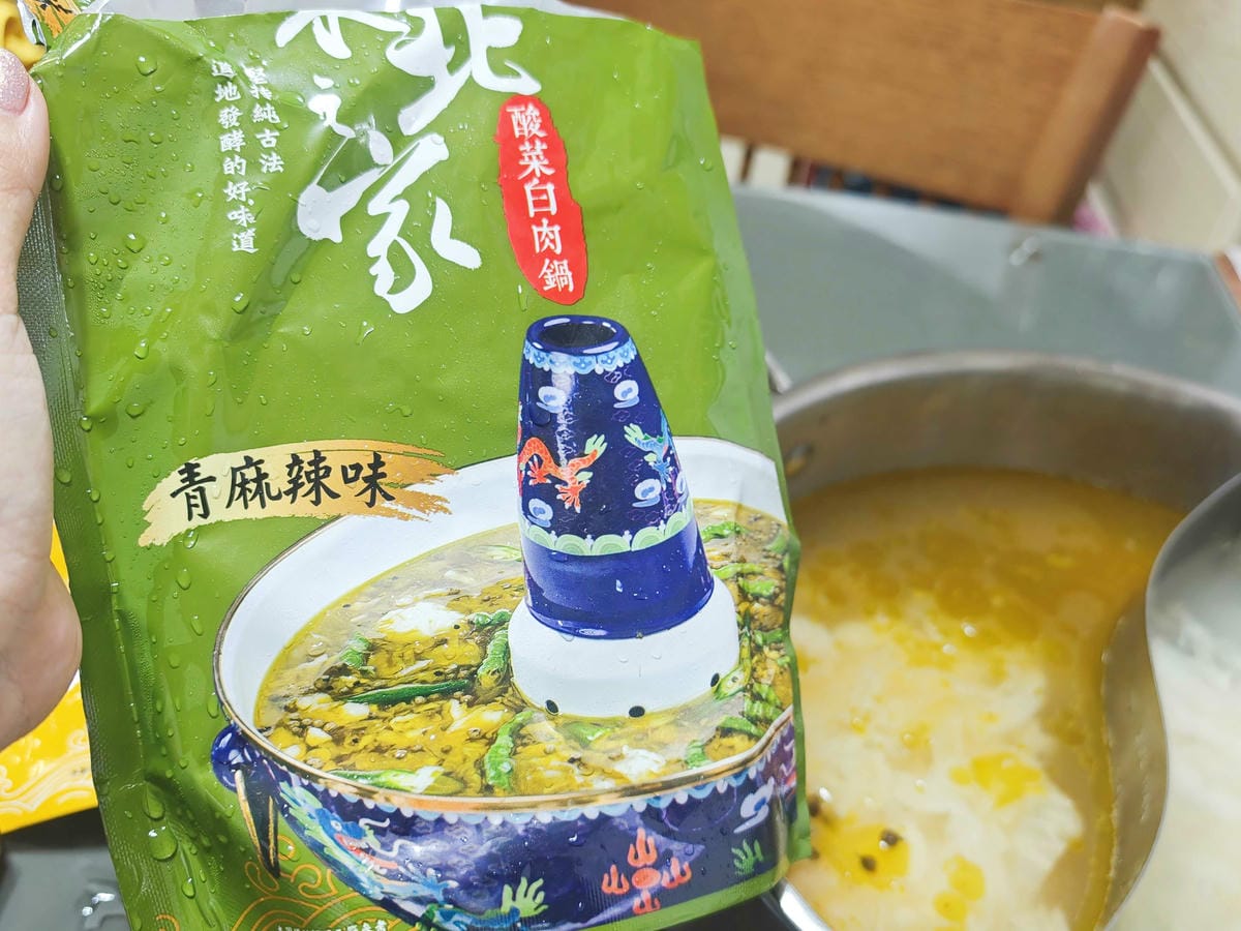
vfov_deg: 44.2
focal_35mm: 32
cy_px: 466
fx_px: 1147
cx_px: 620
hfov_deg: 56.8
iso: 378
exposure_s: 1/60
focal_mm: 8.72
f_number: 2
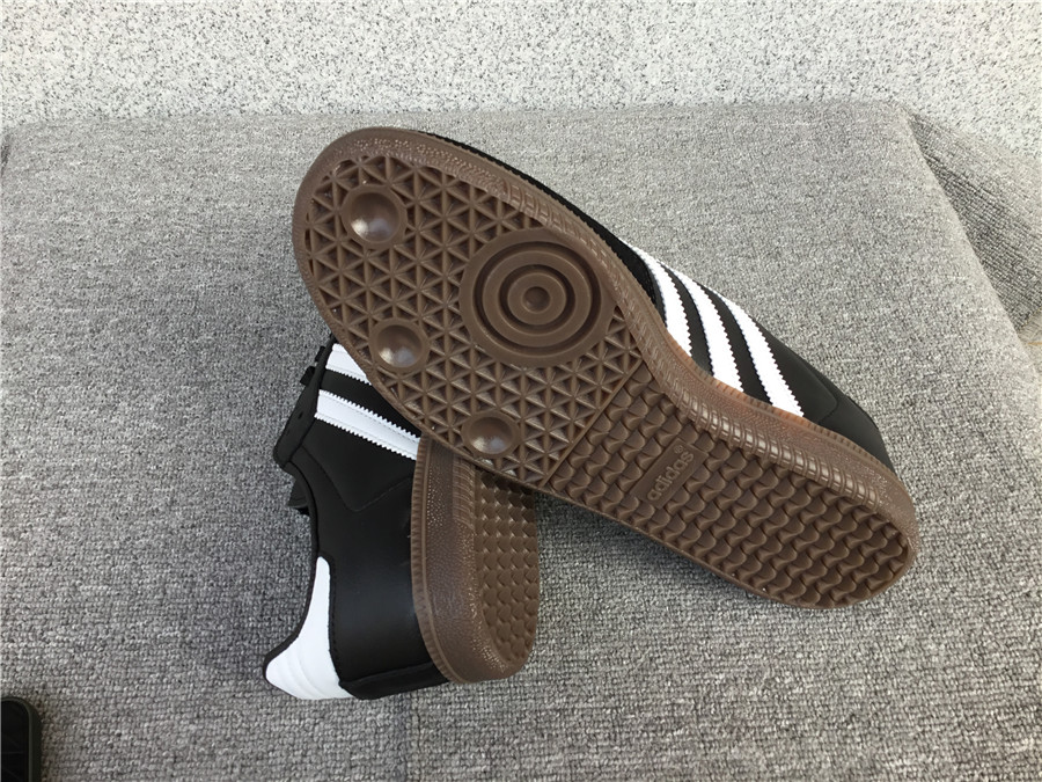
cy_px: 391
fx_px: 933
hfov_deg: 58.4
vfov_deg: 45.4
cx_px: 521
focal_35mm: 31
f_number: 2.4
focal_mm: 3.3
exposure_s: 1/190
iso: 25
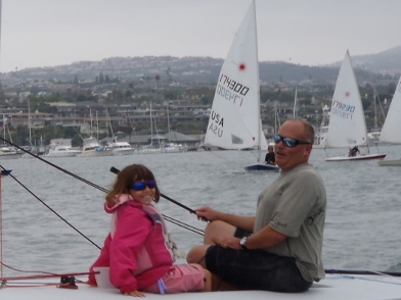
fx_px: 1842
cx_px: 108
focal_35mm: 159
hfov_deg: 12.4
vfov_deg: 9.3
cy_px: 246
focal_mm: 14
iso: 80
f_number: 5.9
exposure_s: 1/160
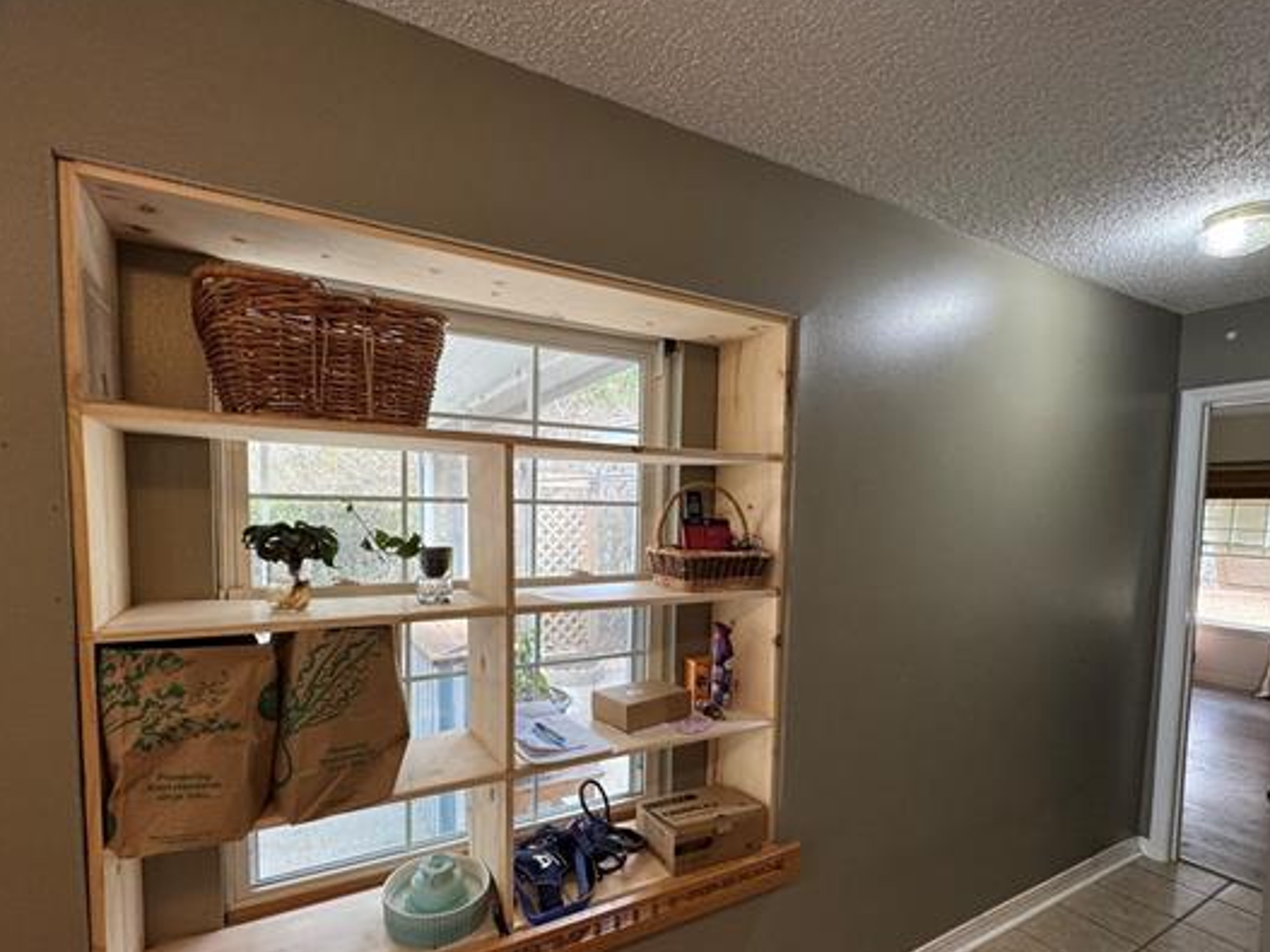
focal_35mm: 17
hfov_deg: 91.0
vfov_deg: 74.3
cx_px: 607
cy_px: 547
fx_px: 624
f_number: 2.2
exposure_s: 1/120
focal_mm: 2.22
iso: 160
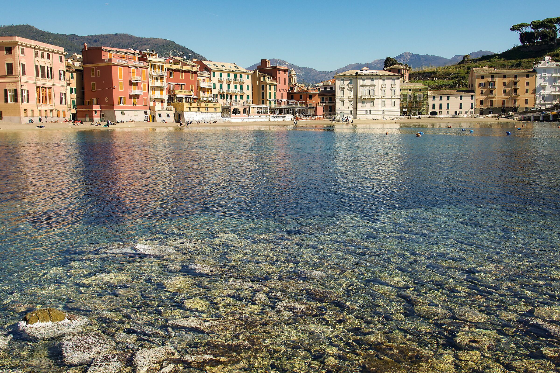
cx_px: 280
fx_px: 560
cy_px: 186
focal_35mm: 36
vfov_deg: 36.9
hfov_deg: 53.1
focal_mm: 24
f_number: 5.6
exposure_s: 1/500
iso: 100
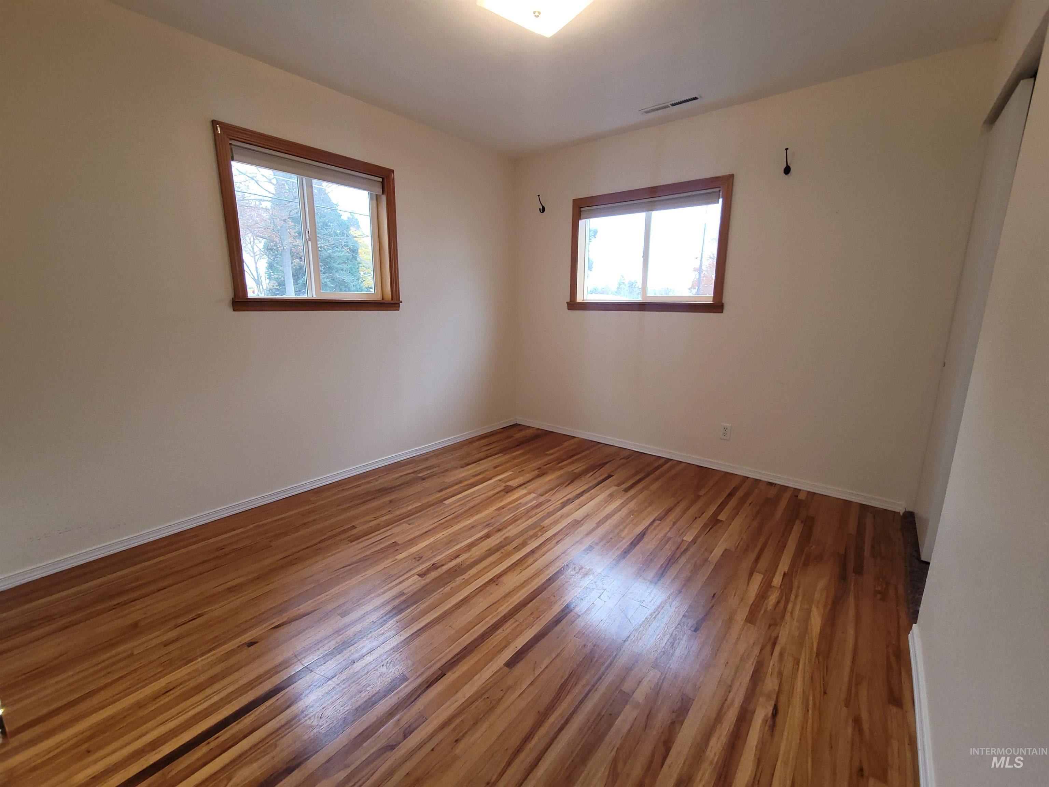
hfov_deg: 106.2
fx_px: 394
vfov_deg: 89.9
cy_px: 394
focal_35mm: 13
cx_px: 524
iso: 100
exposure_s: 1/60
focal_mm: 2.2
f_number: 2.2
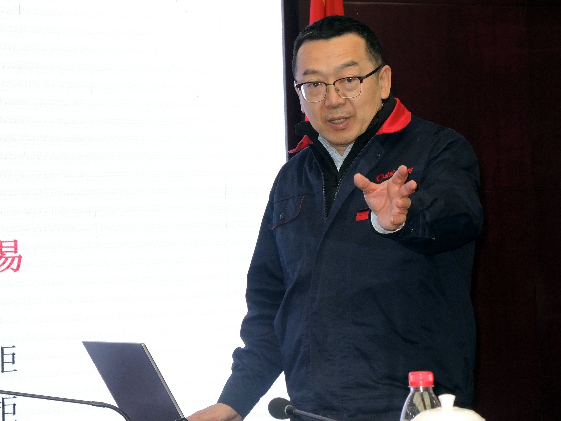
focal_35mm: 104
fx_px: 1685
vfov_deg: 14.2
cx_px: 248
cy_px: 234
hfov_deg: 18.9
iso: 450
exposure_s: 1/125
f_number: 3.2
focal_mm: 17.7
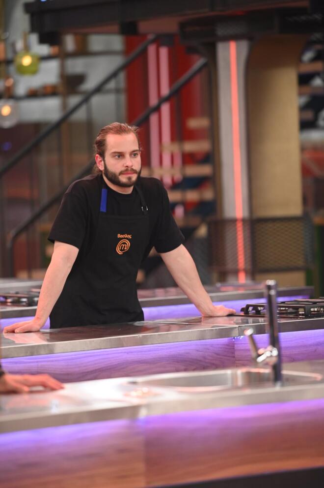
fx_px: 2704
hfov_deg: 6.9
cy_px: 244
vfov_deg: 10.3
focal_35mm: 200
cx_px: 162
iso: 3200
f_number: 3.2
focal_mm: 200
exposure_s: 1/200
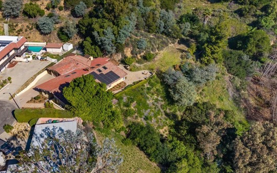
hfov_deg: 61.1
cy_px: 92
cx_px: 125
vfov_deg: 40.6
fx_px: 234
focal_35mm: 31
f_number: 1.8
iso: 240
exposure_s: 1/5000
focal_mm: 8.67
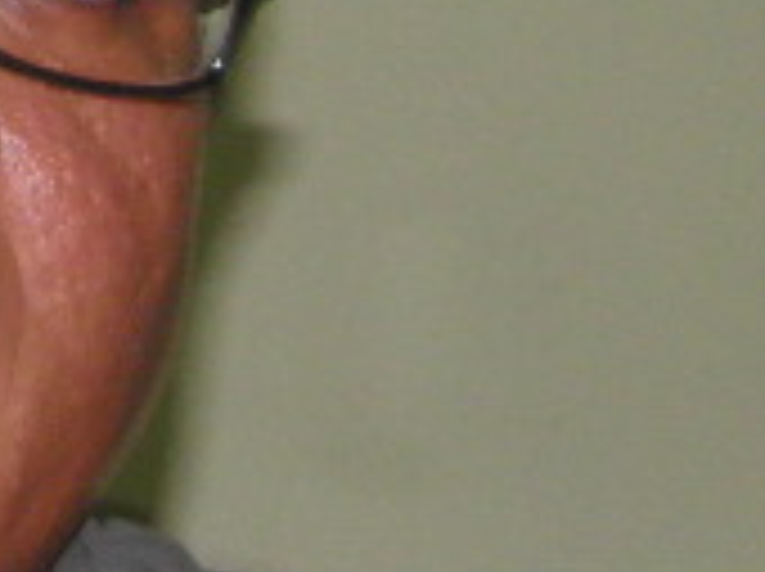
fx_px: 4656
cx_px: 396
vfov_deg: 7.0
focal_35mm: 211
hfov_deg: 9.4
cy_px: 477
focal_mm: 4.9
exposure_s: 1/30
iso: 100
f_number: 2.8
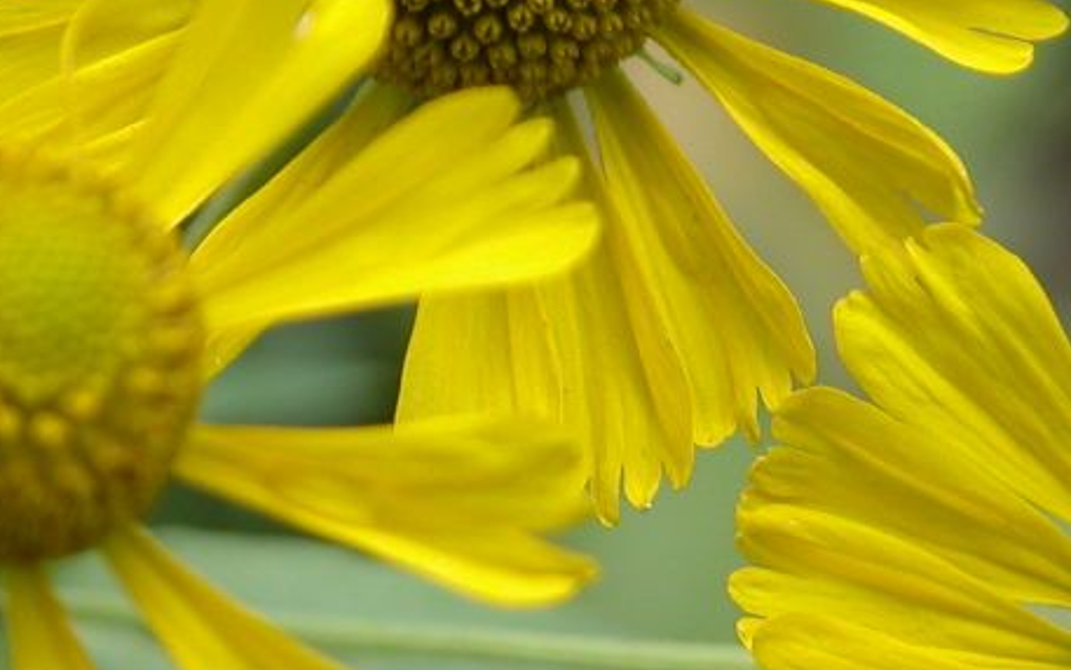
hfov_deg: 2.5
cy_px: 349
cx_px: 434
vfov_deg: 1.6
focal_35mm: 831
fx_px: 24264
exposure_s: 1/108
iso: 100
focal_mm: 71.2
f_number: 4.2
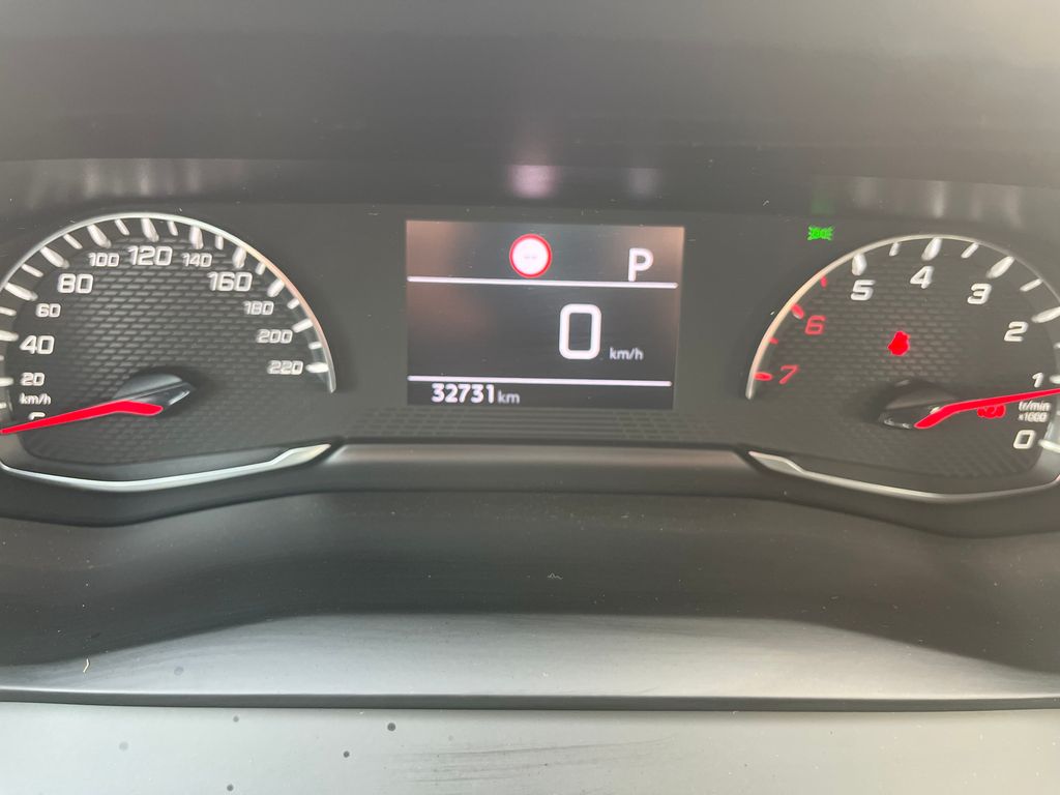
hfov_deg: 67.3
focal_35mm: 26
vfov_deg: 53.1
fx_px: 796
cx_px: 530
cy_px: 398
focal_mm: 5.1
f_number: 1.6
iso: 125
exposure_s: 1/120
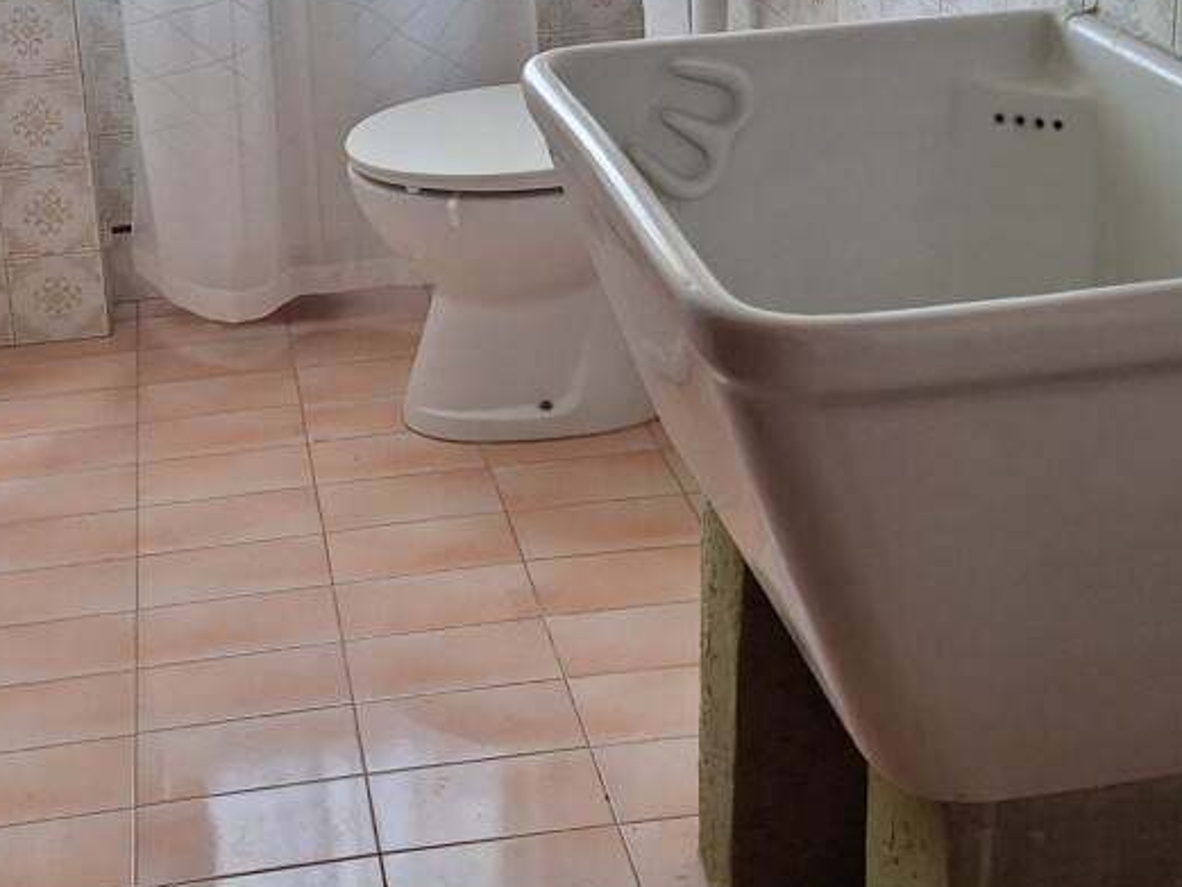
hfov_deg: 35.8
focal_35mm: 53
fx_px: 1810
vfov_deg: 26.6
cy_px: 82
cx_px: 390
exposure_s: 1/100
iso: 80
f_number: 1.8
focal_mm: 5.54
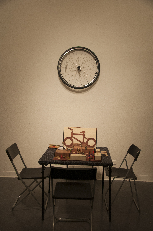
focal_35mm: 38
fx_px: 240
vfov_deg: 51.3
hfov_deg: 35.4
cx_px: 76
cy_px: 116
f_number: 4
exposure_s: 1/125
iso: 640
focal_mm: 25
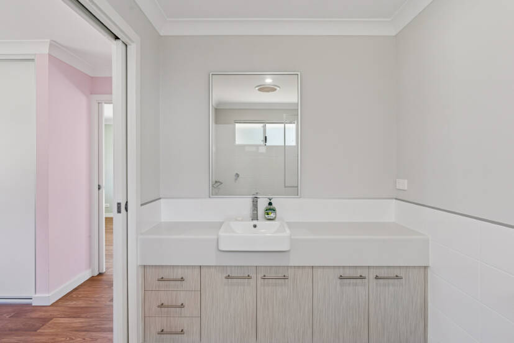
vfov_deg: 70.5
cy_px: 172
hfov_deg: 93.3
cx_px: 257
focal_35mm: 17
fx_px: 243
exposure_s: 1/80
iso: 1000
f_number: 8
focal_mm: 17
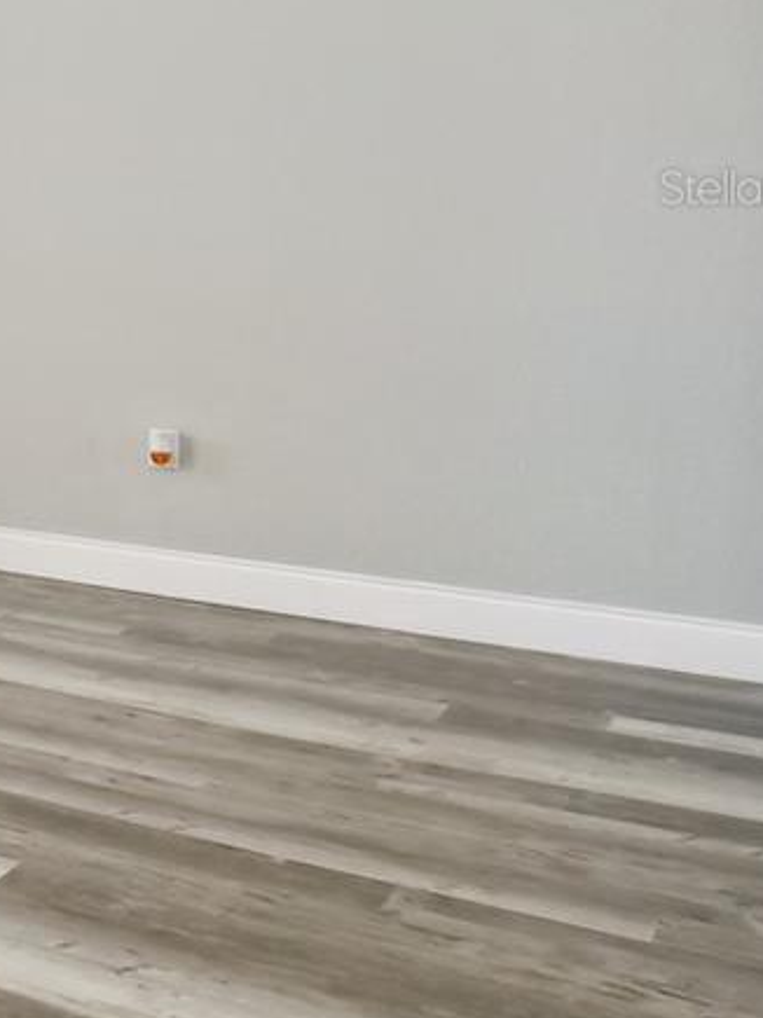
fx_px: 1558
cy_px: 187
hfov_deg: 15.8
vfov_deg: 34.9
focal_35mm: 53
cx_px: -1004
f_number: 7.1
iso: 100
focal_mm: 10
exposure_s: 1/40
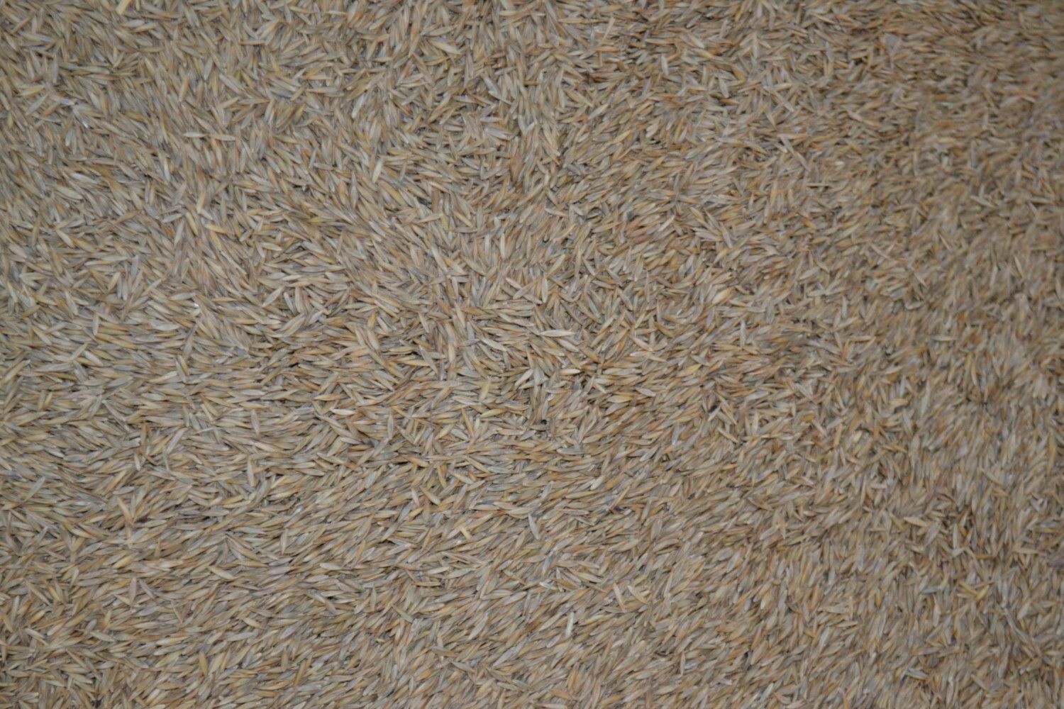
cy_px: 354
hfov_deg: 24.6
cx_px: 532
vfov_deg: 16.6
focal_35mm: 82
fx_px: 2438
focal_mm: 55
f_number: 5.6
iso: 1250
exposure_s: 1/60
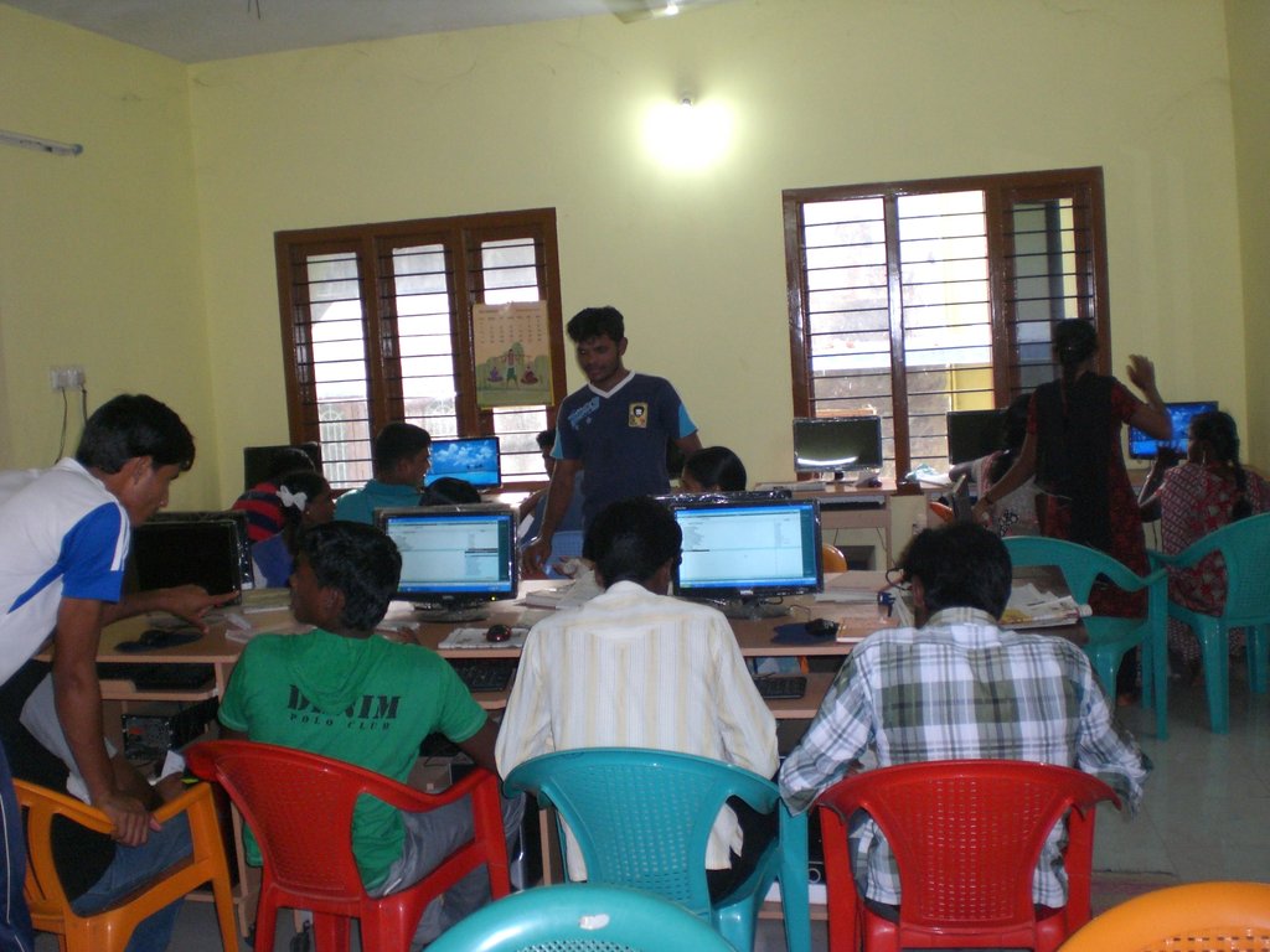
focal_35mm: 38
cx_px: 635
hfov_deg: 49.0
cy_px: 476
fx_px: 1394
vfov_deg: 37.7
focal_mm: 6.3
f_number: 3.1
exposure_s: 1/60
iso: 200
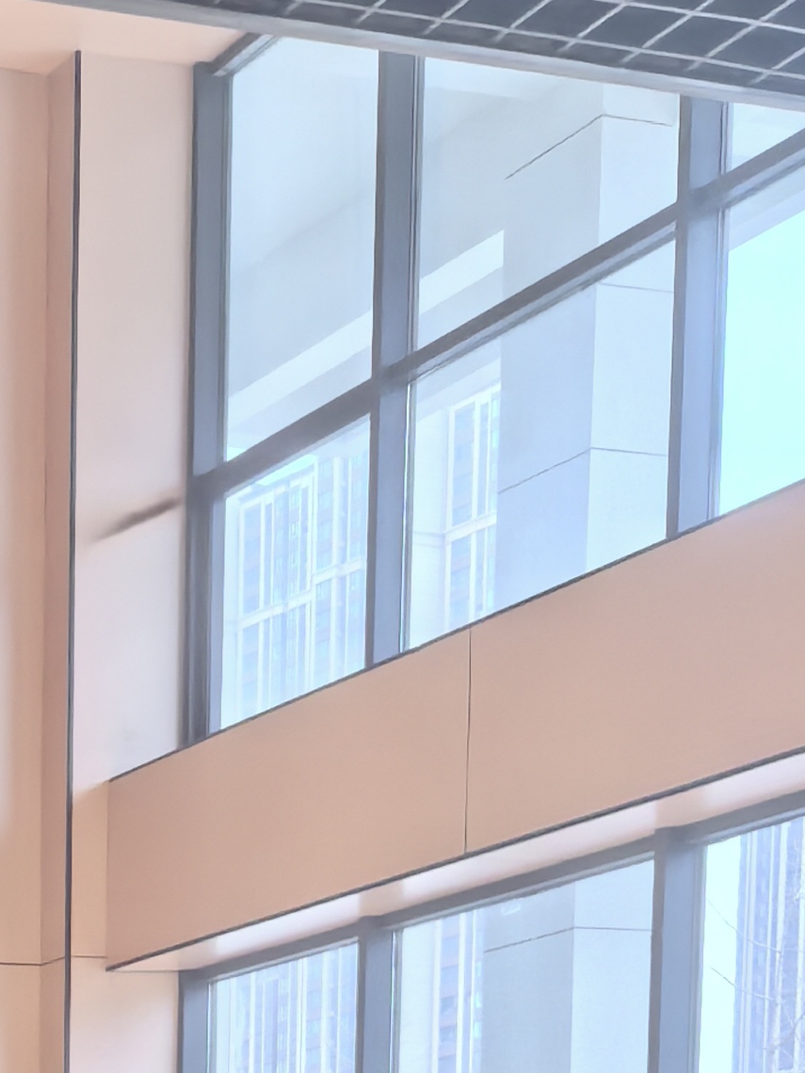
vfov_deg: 17.3
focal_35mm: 97
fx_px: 3008
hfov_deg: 14.0
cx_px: -493
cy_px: 1807
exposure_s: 1/100
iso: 160
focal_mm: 5.35
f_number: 1.8
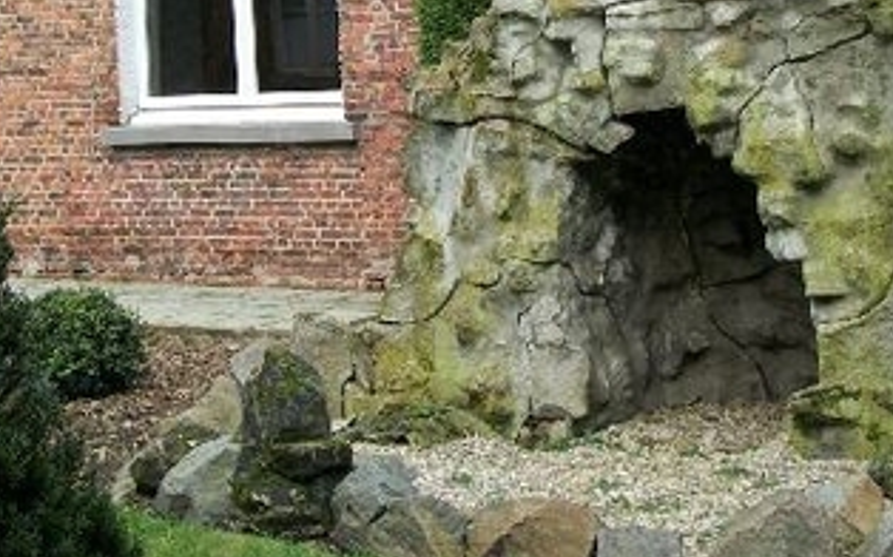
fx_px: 1971
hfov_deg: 25.5
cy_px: -23
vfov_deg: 15.7
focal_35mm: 81
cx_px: 432
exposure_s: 1/100
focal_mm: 7.1
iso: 80
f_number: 3.2
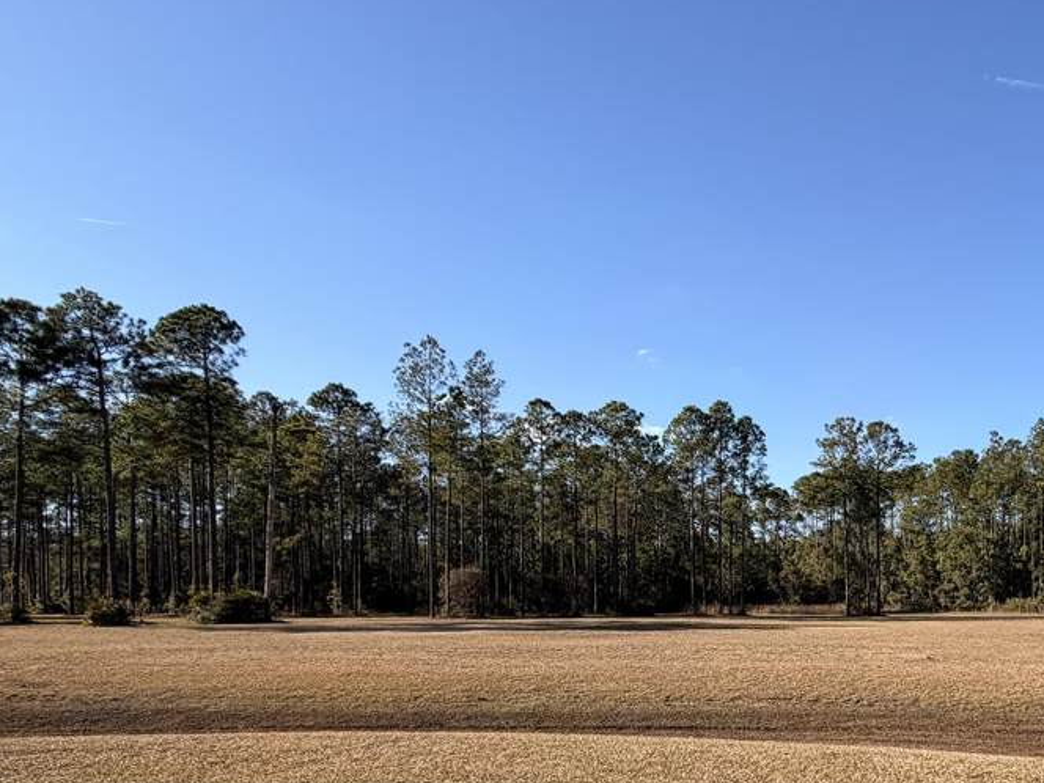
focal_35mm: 27
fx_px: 814
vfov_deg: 48.6
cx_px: 818
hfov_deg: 60.7
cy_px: 621
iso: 32
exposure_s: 1/770
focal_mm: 2.22
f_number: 2.2
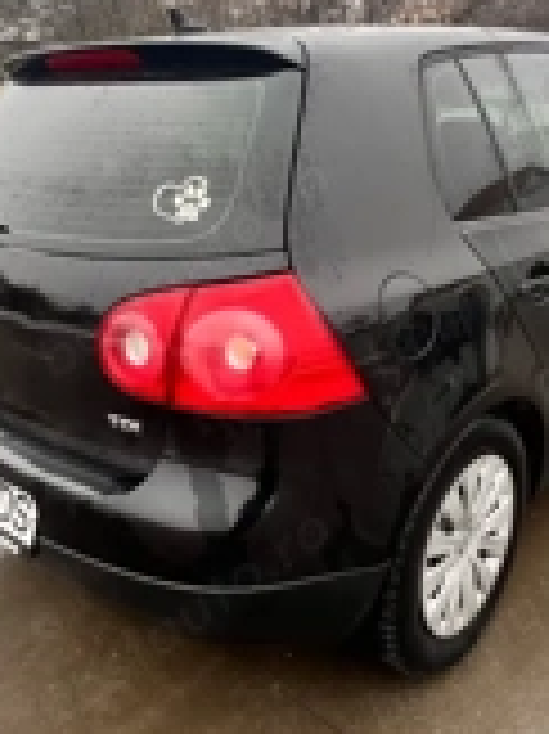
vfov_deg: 56.7
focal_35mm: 32
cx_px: 292
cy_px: 329
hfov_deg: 44.1
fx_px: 678
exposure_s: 1/108
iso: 32
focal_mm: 1.57
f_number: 1.8
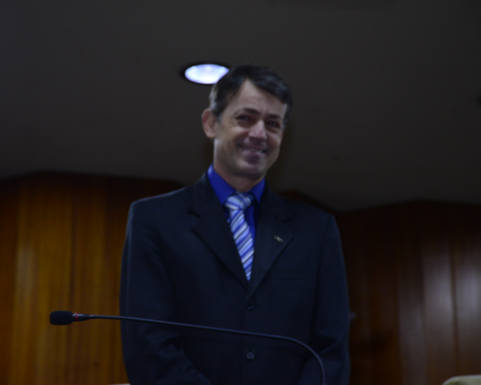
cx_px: 232
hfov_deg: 14.2
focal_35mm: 136
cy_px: 192
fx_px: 1936
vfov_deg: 11.4
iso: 2500
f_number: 5.6
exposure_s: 1/60
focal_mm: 120
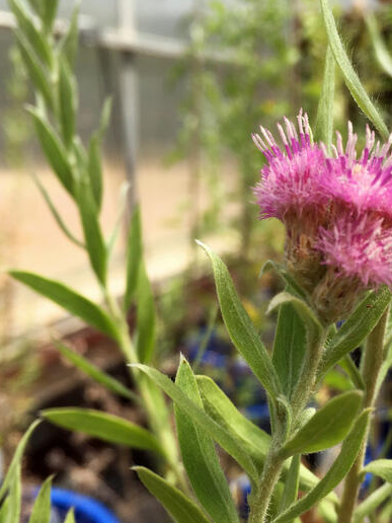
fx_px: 679
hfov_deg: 31.7
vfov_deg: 42.1
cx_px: 290
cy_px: 278
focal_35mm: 45
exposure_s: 1/686
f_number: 2.2
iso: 25
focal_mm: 4.15
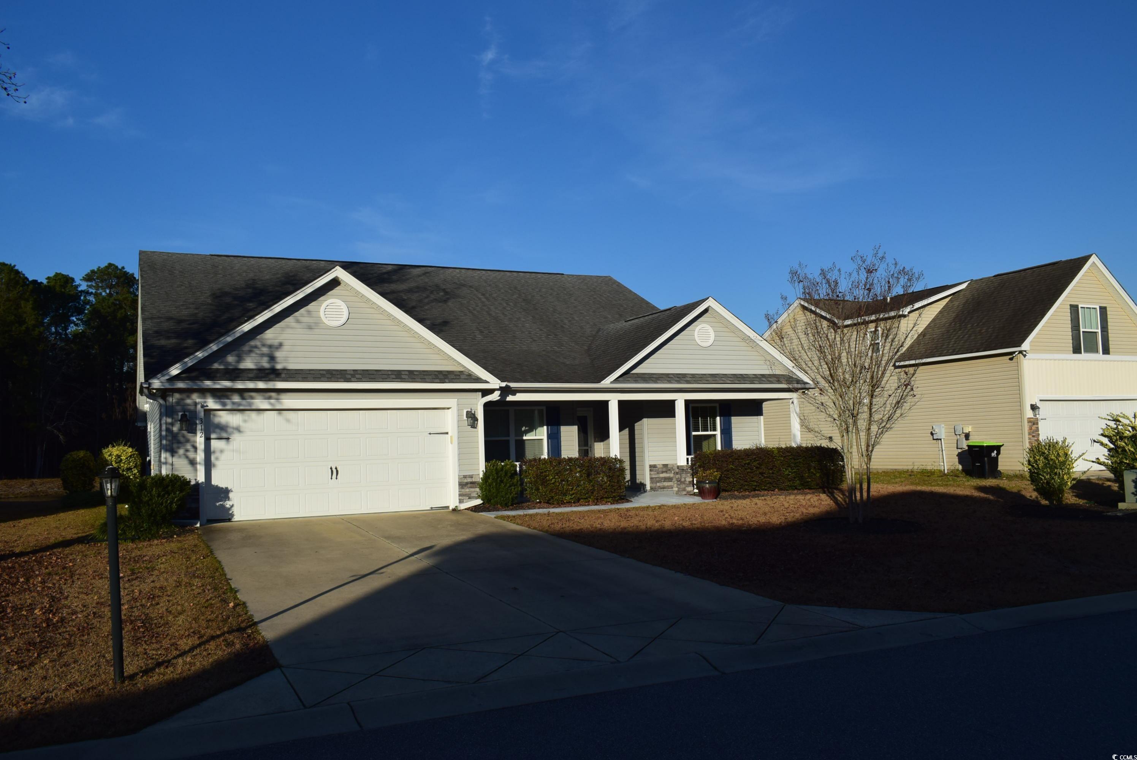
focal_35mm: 30
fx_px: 948
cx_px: 568
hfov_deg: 61.9
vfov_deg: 43.7
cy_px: 380
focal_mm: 20
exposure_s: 1/400
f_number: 11
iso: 400
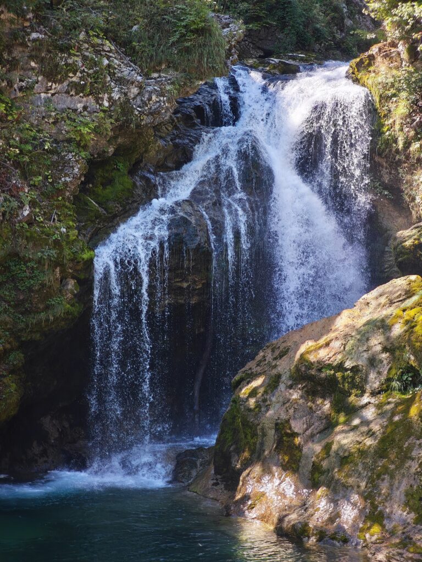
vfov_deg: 26.0
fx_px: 1219
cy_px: 281
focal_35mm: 75
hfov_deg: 19.6
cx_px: 211
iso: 50
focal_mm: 12.28
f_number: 1.8
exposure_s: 1/462
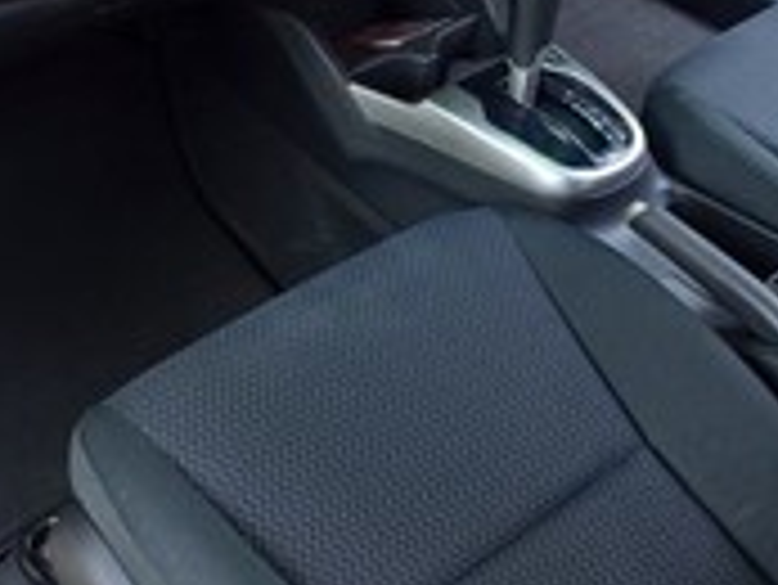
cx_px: 175
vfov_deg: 23.1
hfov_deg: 30.1
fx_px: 1417
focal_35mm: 63
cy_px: 162
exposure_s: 1/25
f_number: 9
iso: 400
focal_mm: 18
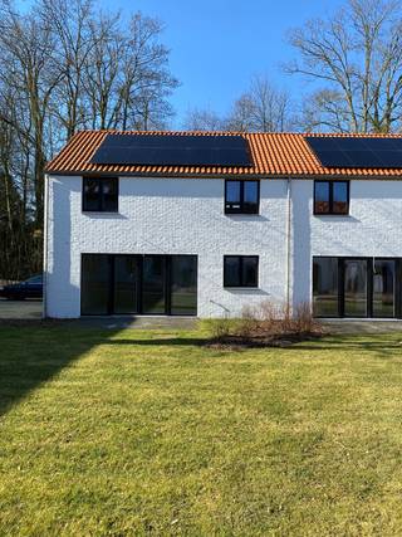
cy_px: 268
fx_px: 403
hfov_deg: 53.0
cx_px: 201
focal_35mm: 26
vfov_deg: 67.3
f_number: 1.8
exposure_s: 1/1377
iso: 32
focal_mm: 4.25
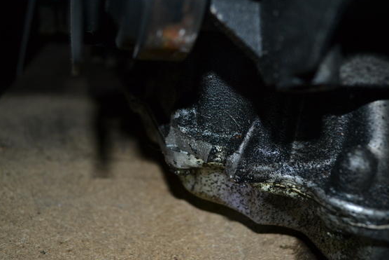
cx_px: 197
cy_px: 146
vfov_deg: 35.0
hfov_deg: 50.7
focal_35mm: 38
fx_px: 411
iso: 180
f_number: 3.8
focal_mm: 22
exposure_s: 1/60
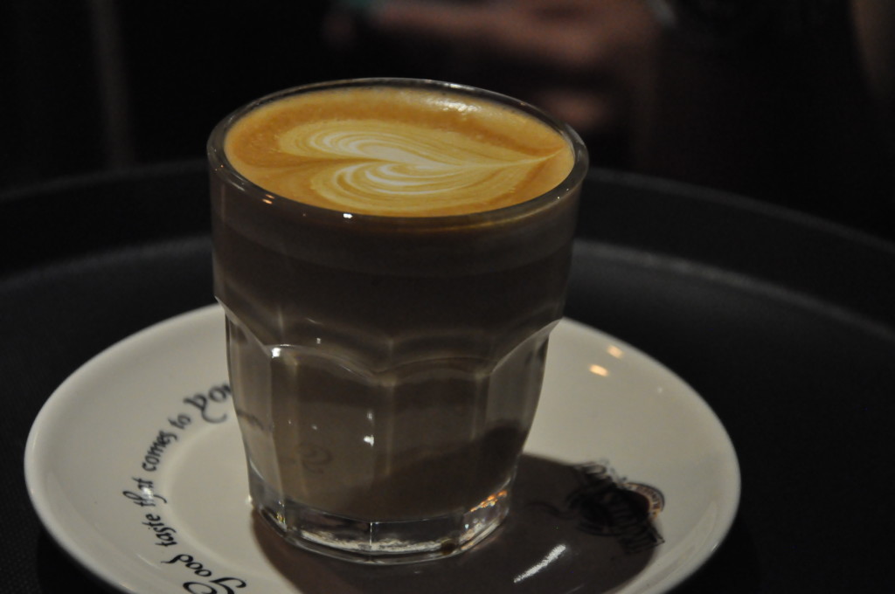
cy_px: 297
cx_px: 448
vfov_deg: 10.7
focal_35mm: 128
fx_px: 3166
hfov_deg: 16.1
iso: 3200
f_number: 5.6
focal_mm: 85
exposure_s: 1/160
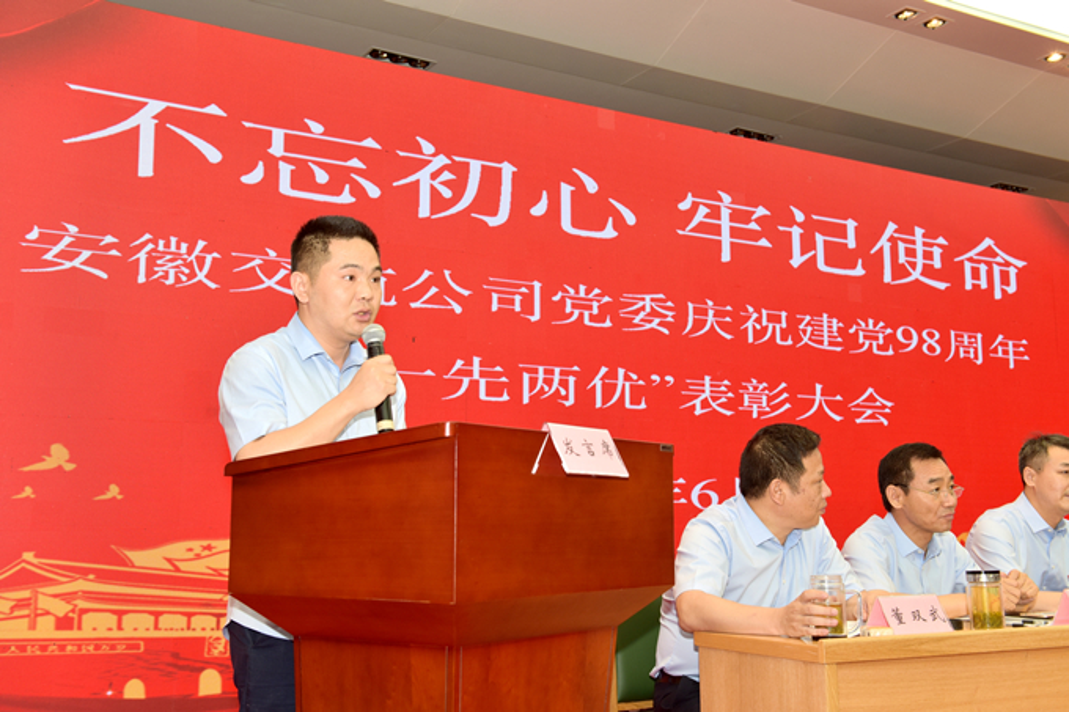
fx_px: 1128
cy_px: 356
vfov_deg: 35.0
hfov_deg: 50.7
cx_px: 534
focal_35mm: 38
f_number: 5.6
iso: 320
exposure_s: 1/60
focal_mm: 38
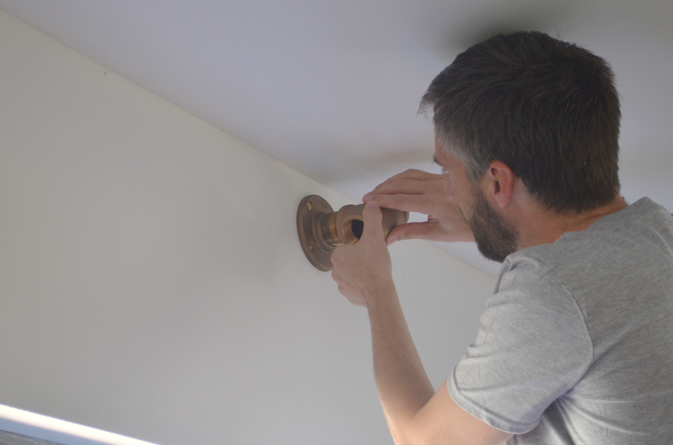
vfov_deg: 17.2
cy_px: 248
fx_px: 1474
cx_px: 345
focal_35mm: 79
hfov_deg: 25.7
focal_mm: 36
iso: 400
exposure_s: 1/50
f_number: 5
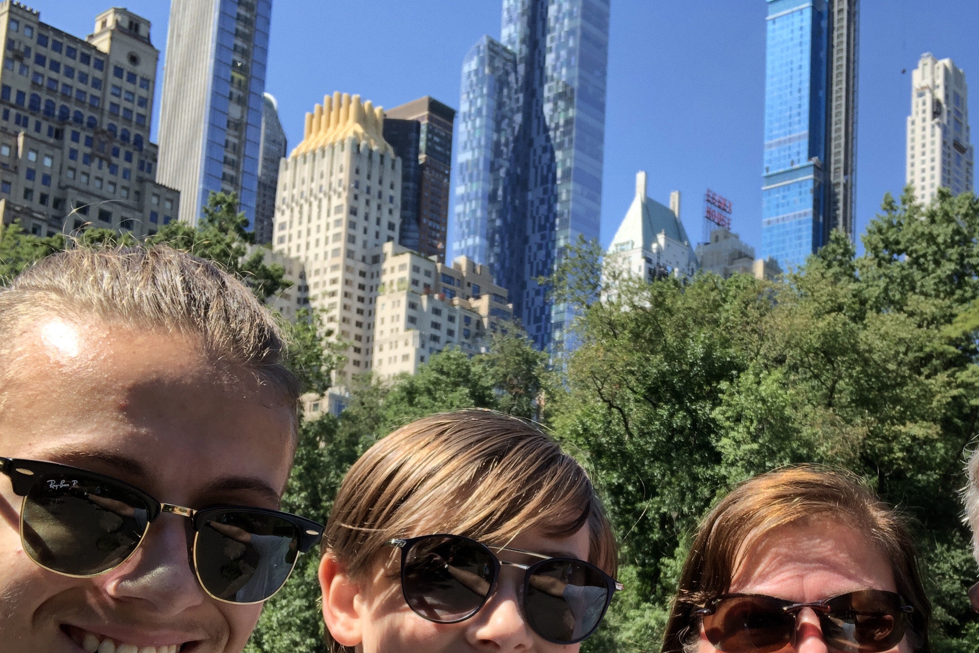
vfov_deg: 28.2
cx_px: 620
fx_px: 1278
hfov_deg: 41.6
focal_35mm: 47
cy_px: 501
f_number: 2.2
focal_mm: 2.87
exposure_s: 1/287
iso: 20
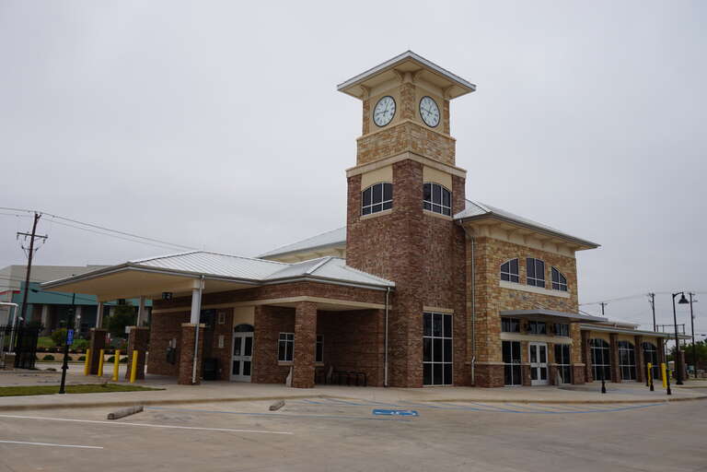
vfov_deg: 43.6
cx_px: 354
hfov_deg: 61.9
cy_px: 236
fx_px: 589
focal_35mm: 30
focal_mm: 20
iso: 100
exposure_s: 1/100
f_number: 10
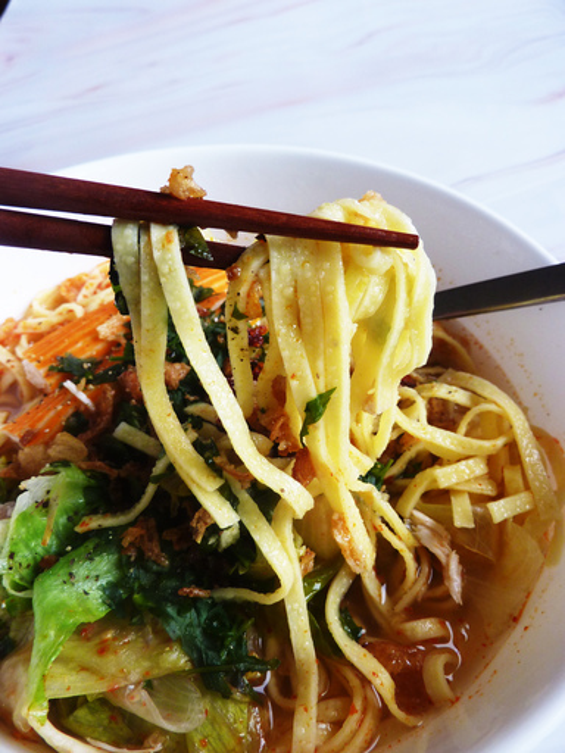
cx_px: 282
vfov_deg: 69.4
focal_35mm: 25
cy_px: 376
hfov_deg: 54.9
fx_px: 544
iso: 160
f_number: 3.3
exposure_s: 1/30
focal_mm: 4.1
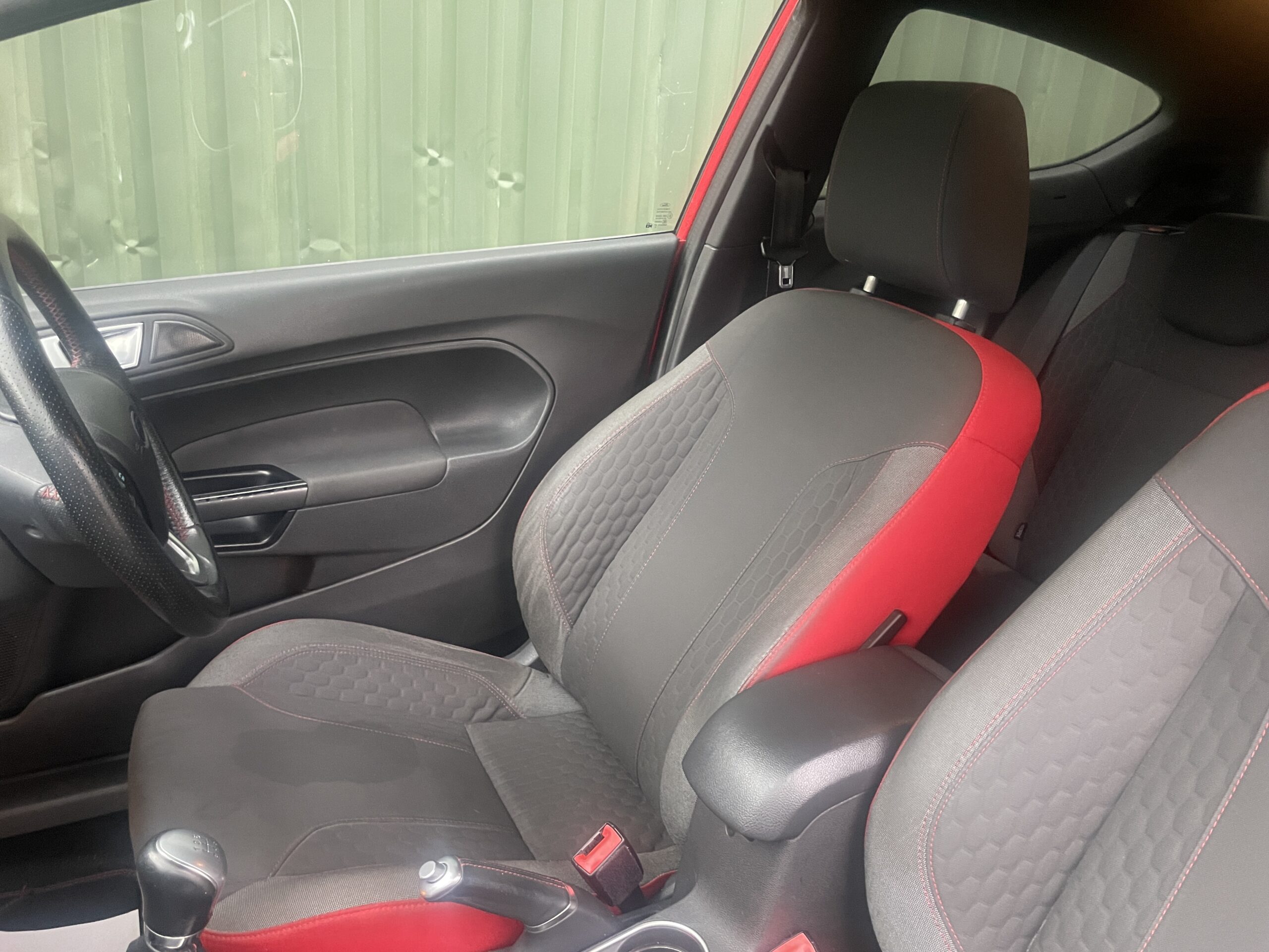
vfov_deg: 53.1
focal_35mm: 26
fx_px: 953
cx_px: 634
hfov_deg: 67.3
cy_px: 476
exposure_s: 1/43
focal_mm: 4.2
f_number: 1.6
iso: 500
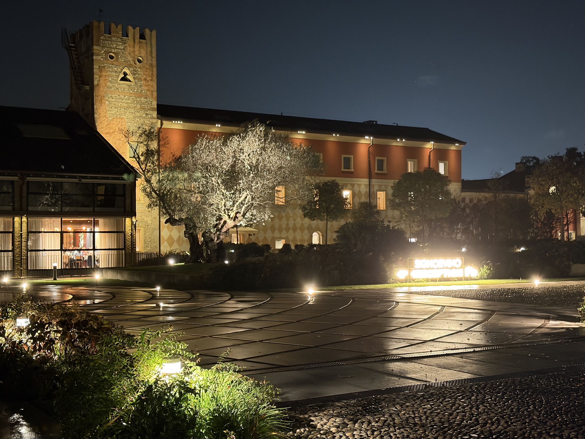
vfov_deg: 30.3
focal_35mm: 48
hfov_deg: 39.7
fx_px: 811
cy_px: 220
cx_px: 292
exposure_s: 1/15
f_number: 1.78
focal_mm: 6.76
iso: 1600
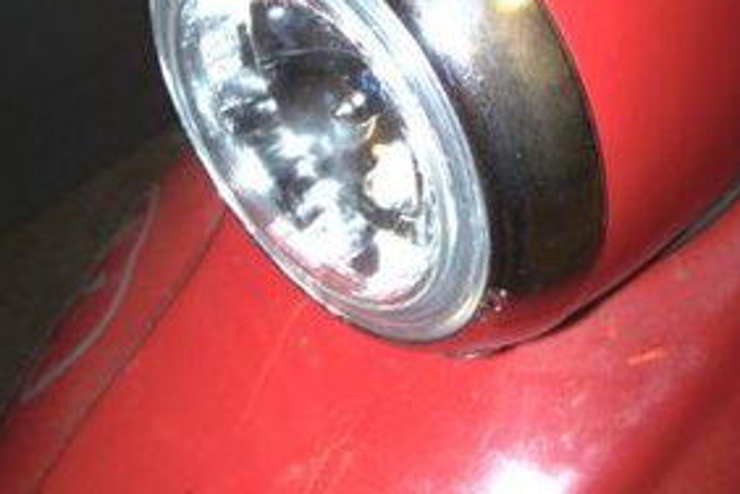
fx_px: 1151
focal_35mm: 56
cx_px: 386
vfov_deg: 23.4
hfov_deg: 35.6
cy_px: 32
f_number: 2.8
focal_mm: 6.3
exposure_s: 1/60
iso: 80
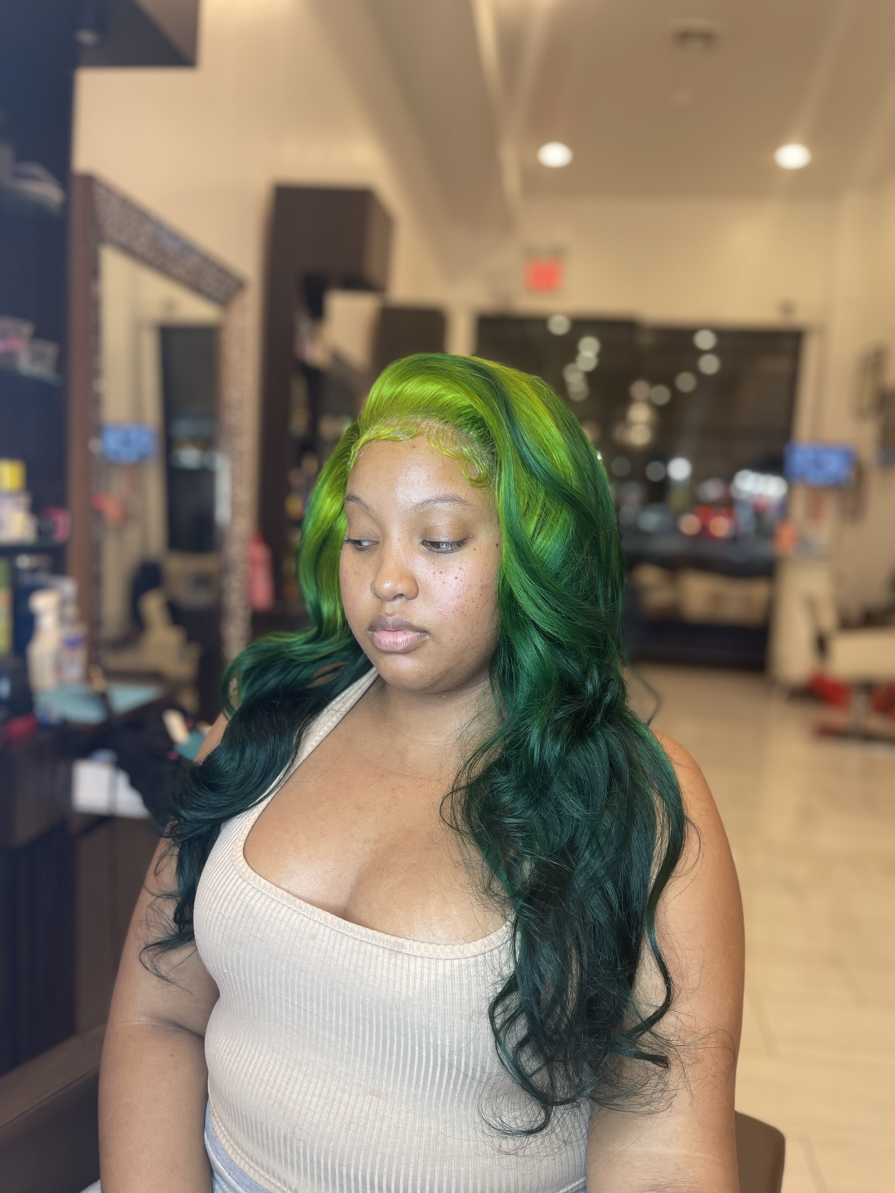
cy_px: 596
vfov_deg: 67.3
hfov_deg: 53.1
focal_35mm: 26
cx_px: 448
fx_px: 896
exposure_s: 1/60
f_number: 1.6
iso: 80
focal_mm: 5.1
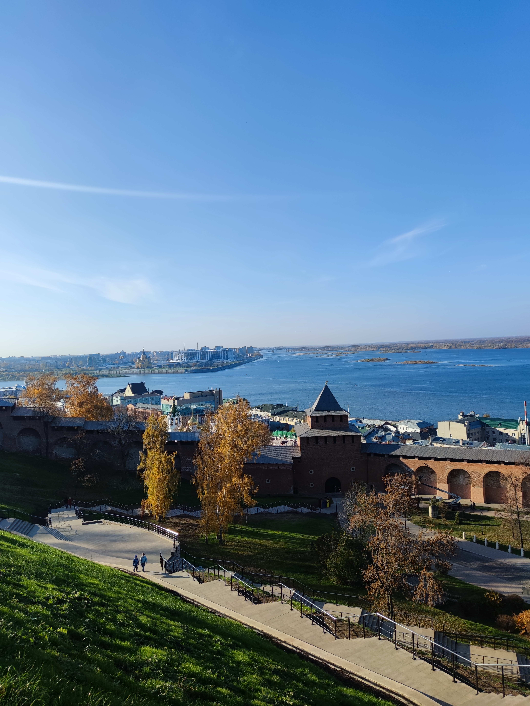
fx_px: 490
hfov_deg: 56.8
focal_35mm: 24
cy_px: 353
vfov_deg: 71.6
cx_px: 265
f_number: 1.69
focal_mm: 6.72
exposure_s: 1/2190
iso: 50
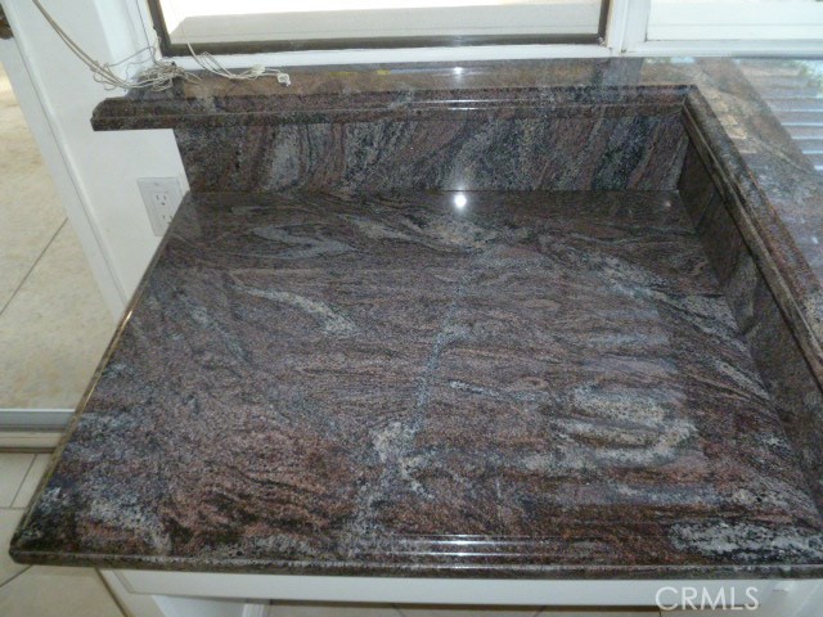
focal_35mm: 28
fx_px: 666
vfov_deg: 49.7
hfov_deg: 63.4
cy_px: 308
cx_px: 412
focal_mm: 5
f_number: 3.3
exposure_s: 1/125
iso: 400
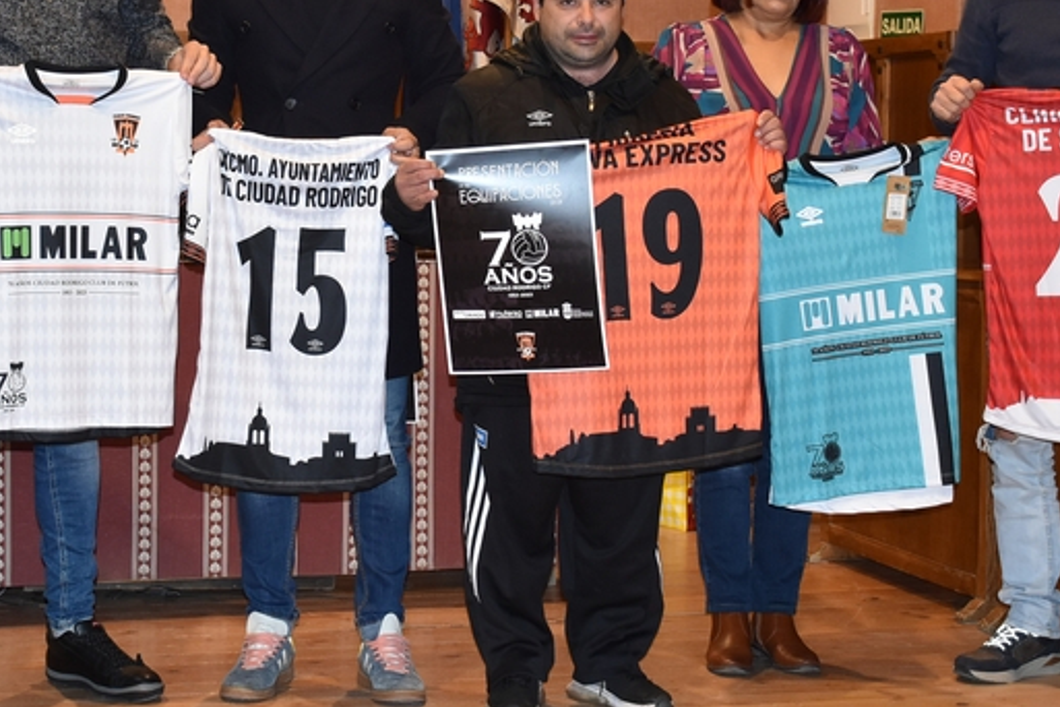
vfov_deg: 17.2
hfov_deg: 25.6
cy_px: 242
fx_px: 2326
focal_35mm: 79
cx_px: 399
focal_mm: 30
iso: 800
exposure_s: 1/80
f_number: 4.5
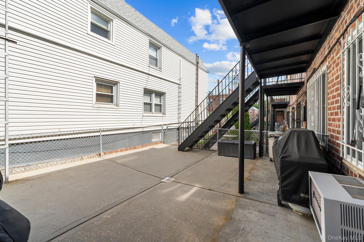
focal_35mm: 14
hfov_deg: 104.3
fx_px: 142
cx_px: 182
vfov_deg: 81.2
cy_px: 121
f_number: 10
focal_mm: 14
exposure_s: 1/400
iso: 500
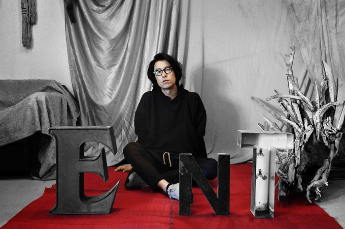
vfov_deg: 29.8
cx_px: 172
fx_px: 431
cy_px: 114
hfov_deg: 43.6
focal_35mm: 45
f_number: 5
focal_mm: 45
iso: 1600
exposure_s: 1/60
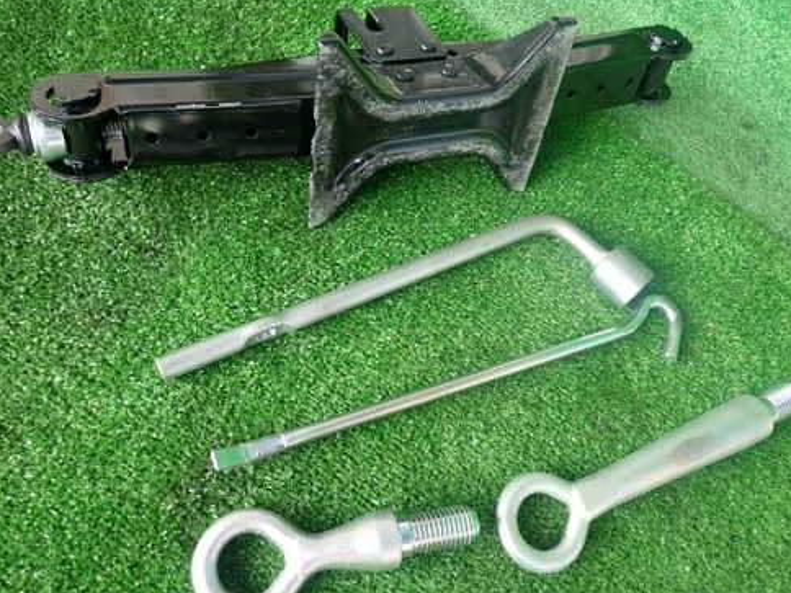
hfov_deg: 58.3
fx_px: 708
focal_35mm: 31
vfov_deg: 45.4
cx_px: 409
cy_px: 284
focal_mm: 4.5
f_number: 2
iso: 200
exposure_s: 1/60
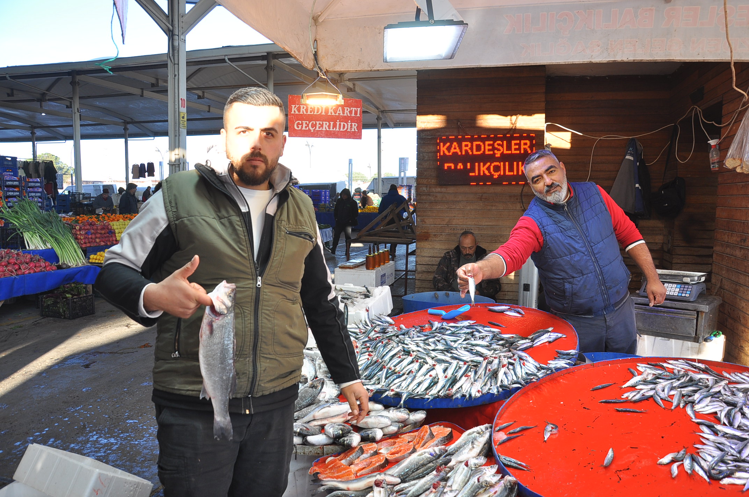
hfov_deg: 67.4
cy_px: 248
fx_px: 561
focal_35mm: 27
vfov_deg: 47.8
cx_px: 374
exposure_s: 1/125
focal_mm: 18
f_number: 5.6
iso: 200
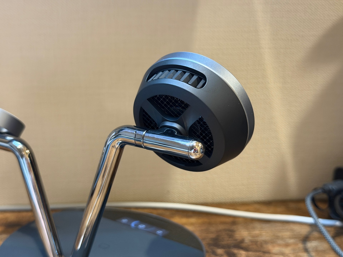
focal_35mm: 48
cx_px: 172
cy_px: 128
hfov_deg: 39.7
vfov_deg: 30.3
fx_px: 476
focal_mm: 6.76
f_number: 1.78
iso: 500
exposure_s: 1/40
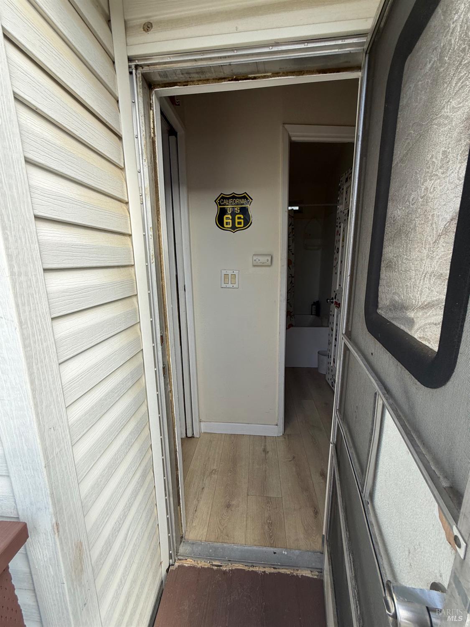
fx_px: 253
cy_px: 314
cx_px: 235
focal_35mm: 14
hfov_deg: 85.7
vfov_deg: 102.1
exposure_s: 1/486
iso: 50
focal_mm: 2.22
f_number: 2.2
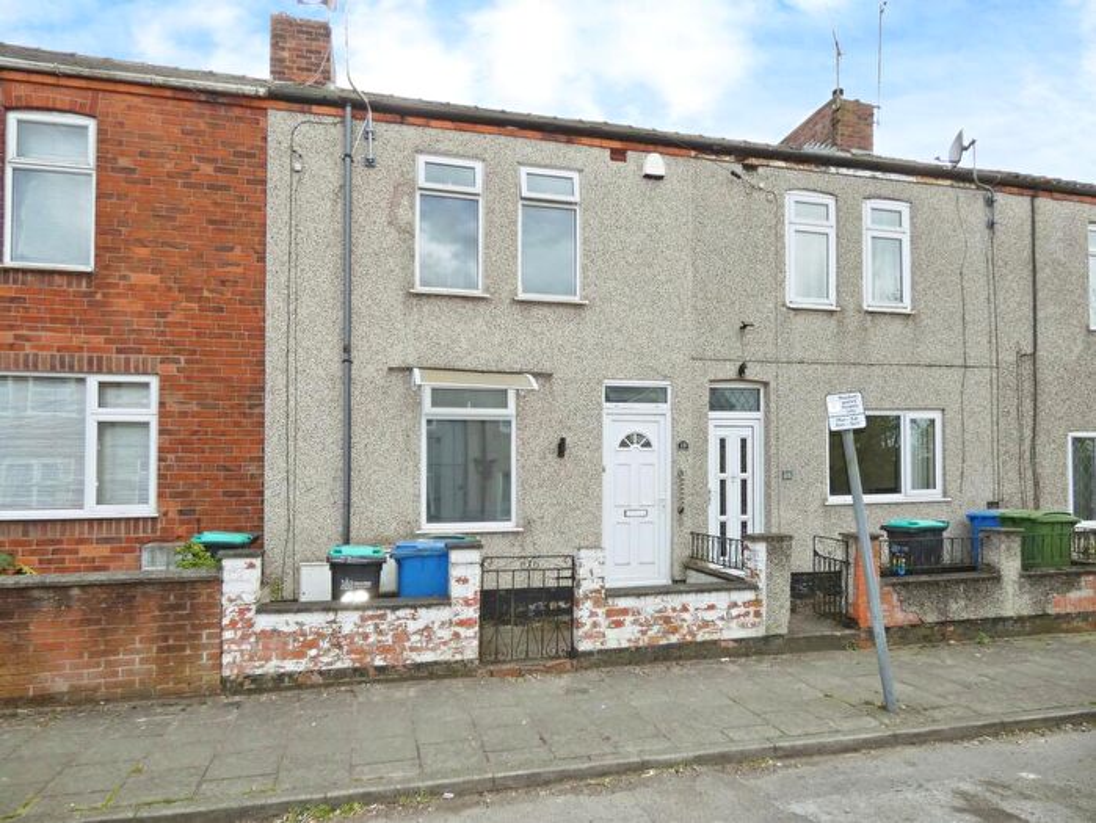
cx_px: 548
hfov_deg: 81.7
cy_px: 412
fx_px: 634
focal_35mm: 20
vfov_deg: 66.0
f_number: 2.8
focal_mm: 3.6
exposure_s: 1/400
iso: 80
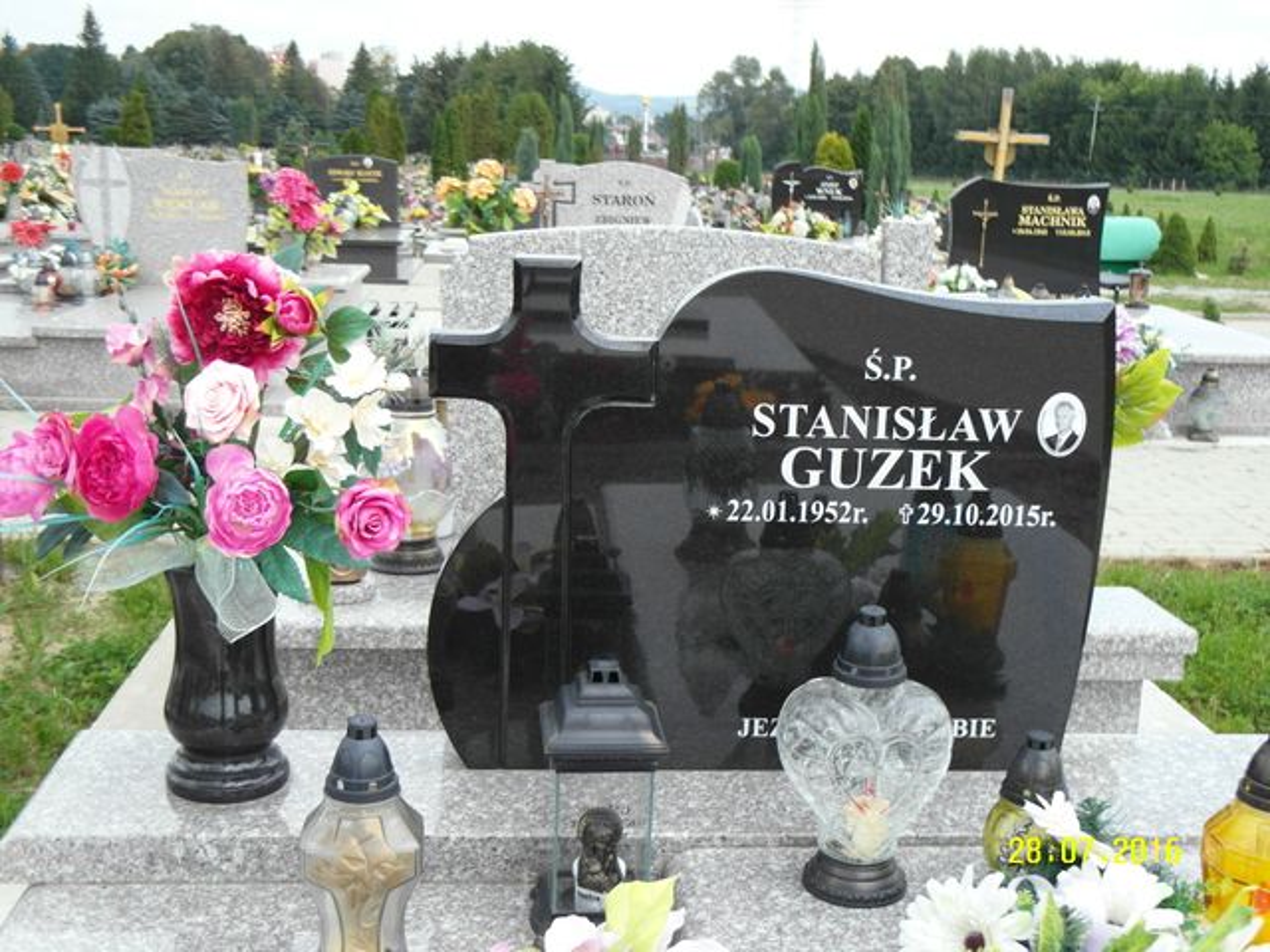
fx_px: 1541
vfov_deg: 34.3
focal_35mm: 42
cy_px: 476
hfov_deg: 44.8
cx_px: 635
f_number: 2.1
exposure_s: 1/750
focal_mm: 9.1
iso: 80
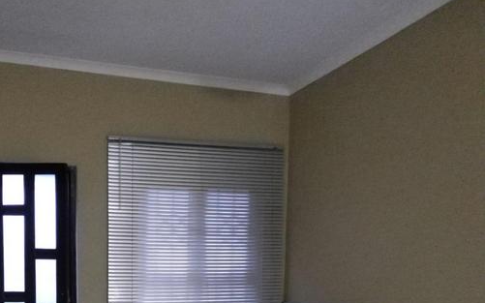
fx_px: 582
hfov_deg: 45.1
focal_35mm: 44
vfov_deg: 27.6
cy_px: 301
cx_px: 197
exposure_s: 1/14.3
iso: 2860
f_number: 1.8
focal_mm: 4.75
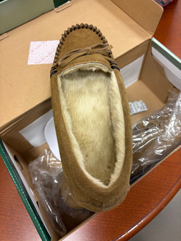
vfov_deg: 67.3
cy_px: 120
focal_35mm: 26
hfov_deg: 53.1
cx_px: 90
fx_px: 181
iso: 100
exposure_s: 1/60
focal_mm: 5.96
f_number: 1.6
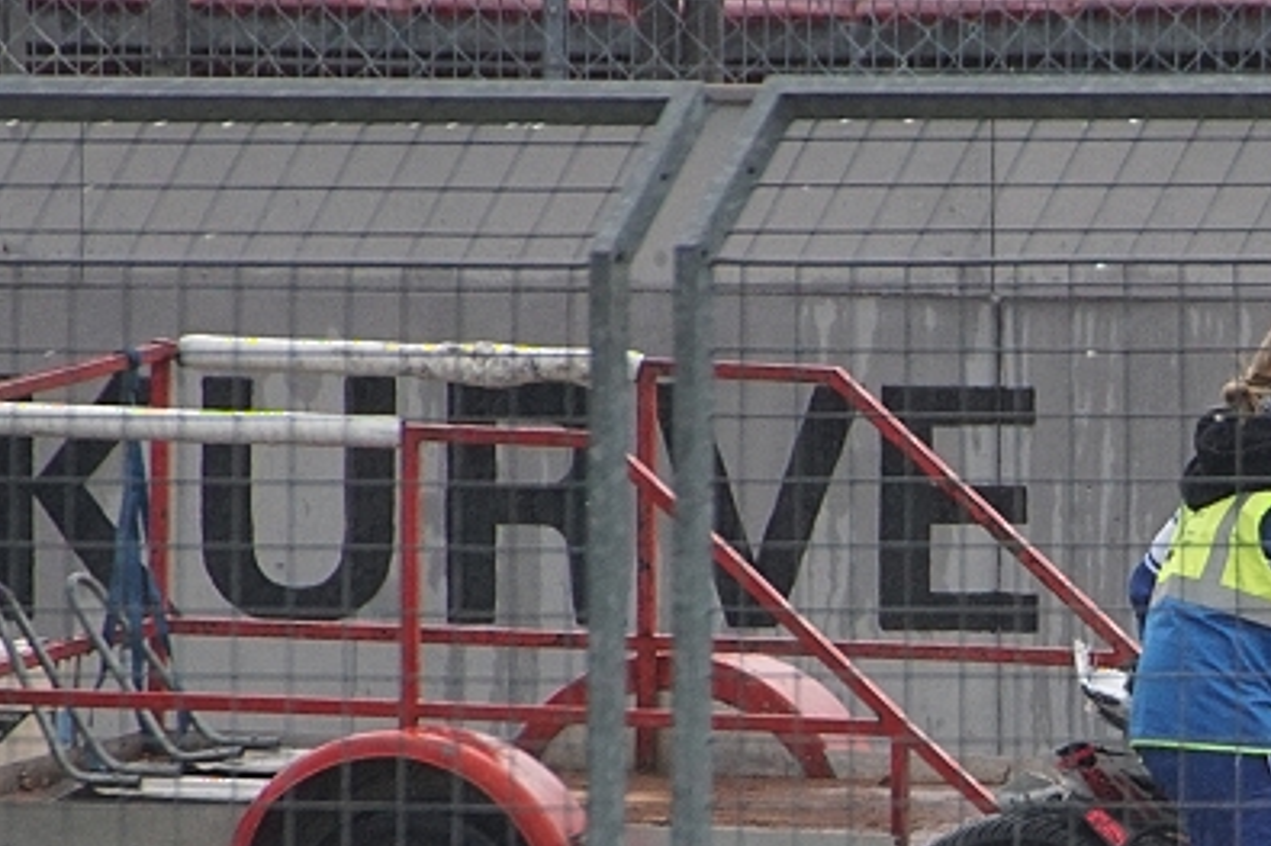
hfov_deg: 0.8
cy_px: 706
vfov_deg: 0.6
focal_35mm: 2429
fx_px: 85717
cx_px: 1248
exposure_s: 1/640
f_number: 6.3
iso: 640
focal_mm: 500
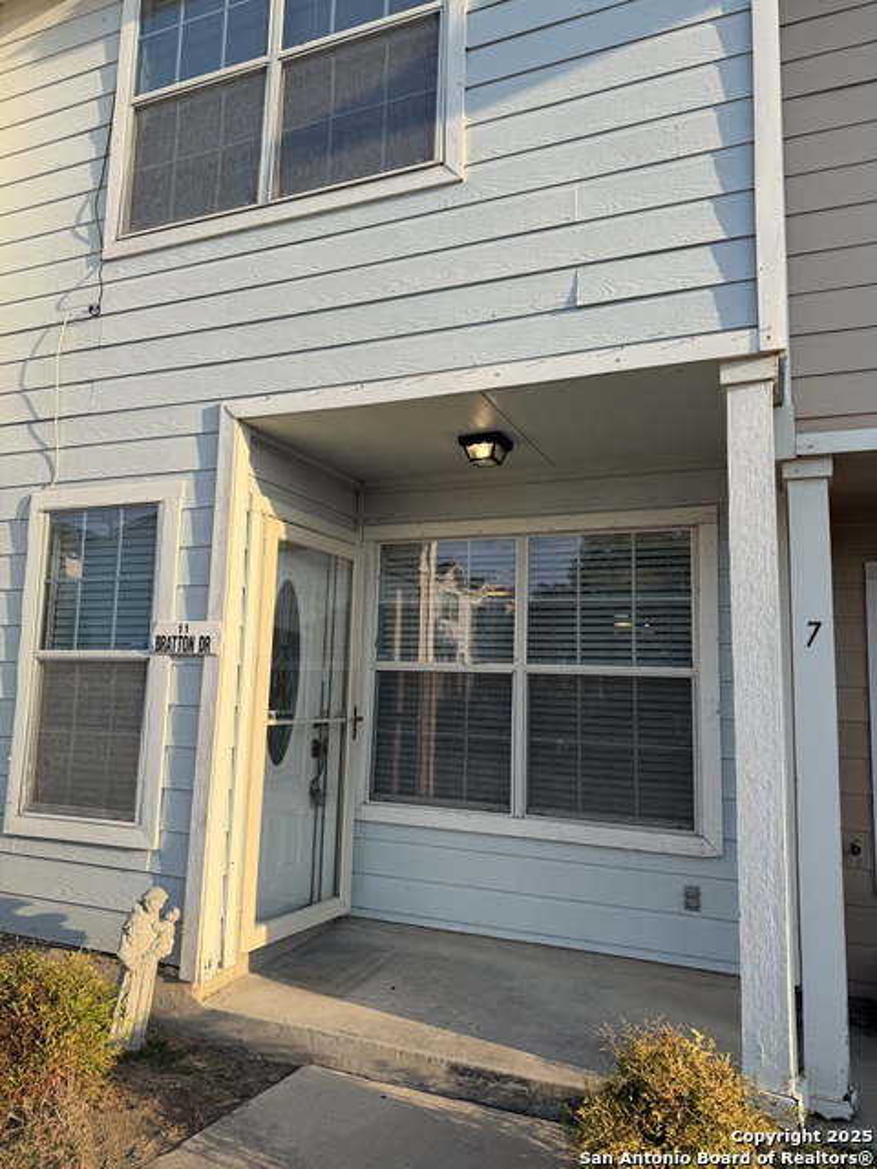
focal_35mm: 24
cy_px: 584
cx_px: 438
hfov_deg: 56.8
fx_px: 811
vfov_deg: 71.6
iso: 80
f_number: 1.78
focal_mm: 6.76
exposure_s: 1/2169
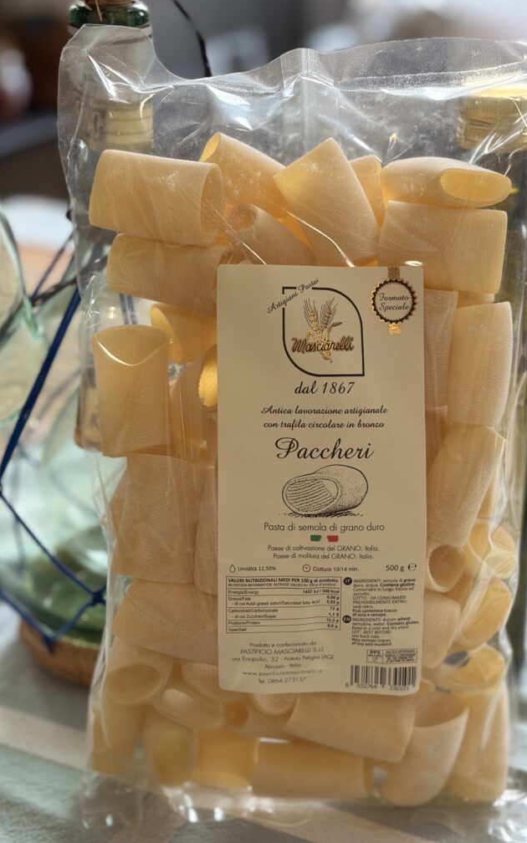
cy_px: 424
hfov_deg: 23.1
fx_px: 1287
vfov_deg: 36.3
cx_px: 307
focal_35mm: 56
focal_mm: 5.96
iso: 64
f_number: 1.6
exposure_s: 1/100
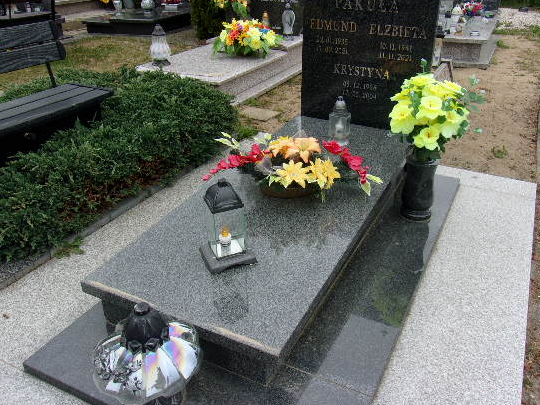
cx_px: 287
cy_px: 175
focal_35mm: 32
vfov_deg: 44.1
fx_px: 499
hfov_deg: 56.8
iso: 80
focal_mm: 4.9
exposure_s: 1/50
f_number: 10.4
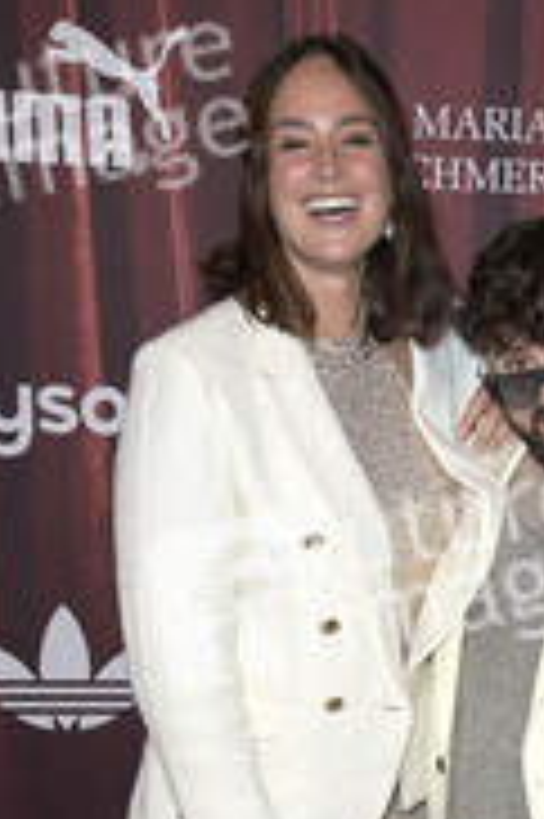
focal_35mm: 77
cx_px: 508
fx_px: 1749
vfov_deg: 25.2
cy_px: 806
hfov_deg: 17.4
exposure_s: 1/250
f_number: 5.6
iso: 800
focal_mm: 35
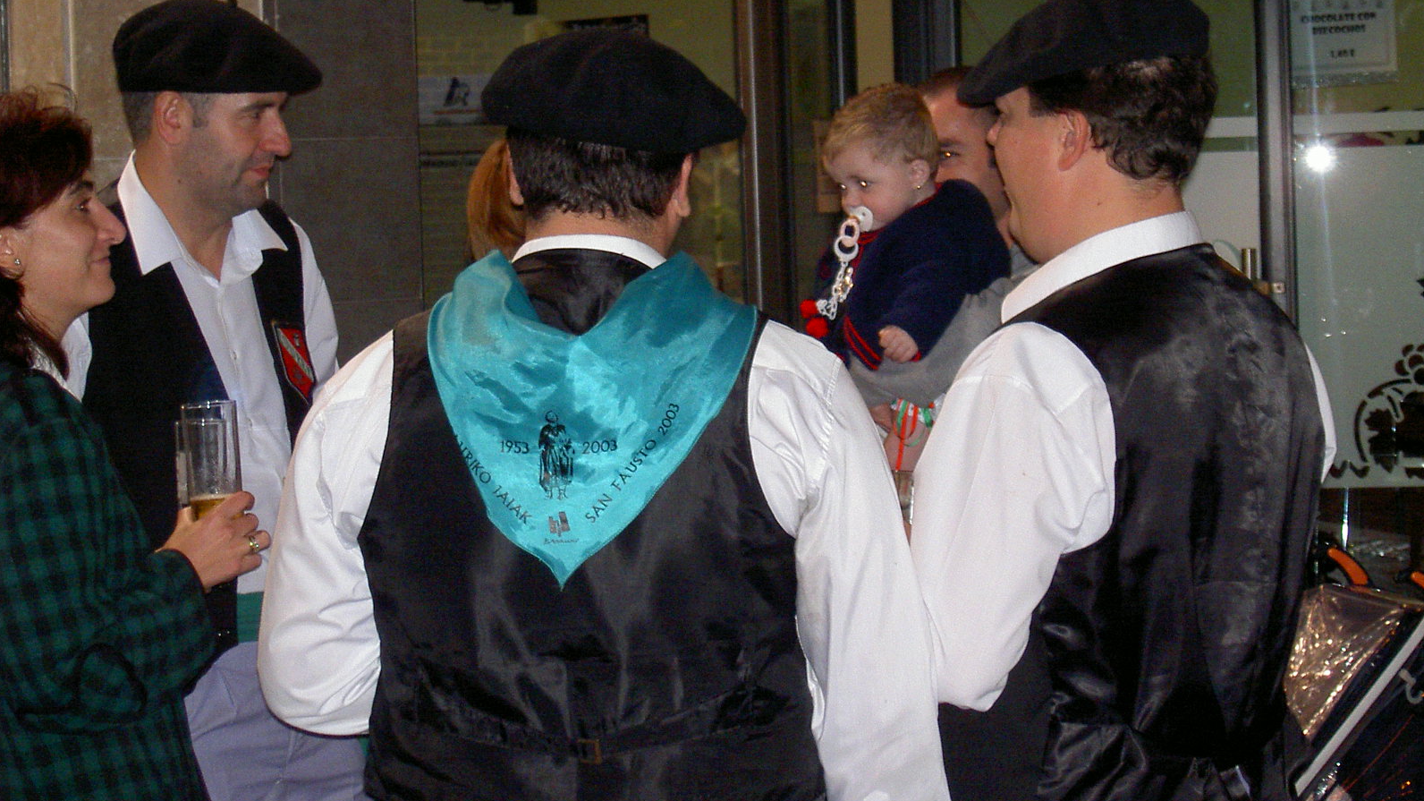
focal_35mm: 92
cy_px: 292
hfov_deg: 23.2
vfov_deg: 13.1
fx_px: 3473
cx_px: 709
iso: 100
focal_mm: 17.4
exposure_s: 1/78.1
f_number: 4.1
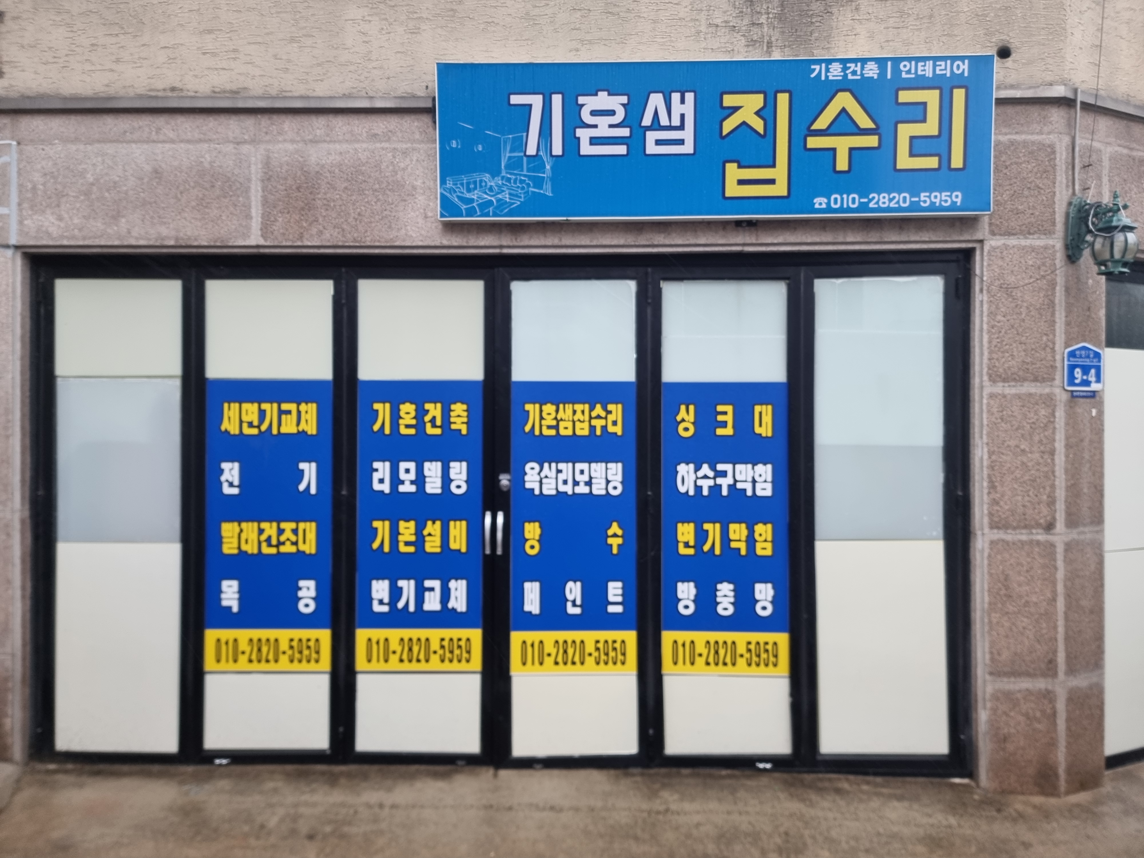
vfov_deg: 56.8
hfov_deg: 71.6
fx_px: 793
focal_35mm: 24
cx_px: 572
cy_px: 429
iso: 100
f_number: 1.8
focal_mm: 6.7
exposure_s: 1/120
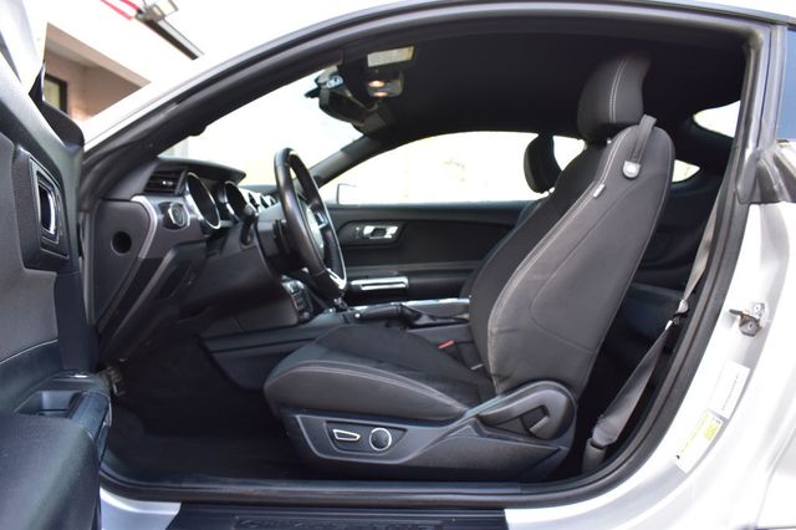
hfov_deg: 67.4
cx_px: 398
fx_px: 597
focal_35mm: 27
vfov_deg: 47.9
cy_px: 265
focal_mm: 18
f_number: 8
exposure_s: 1/50
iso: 400
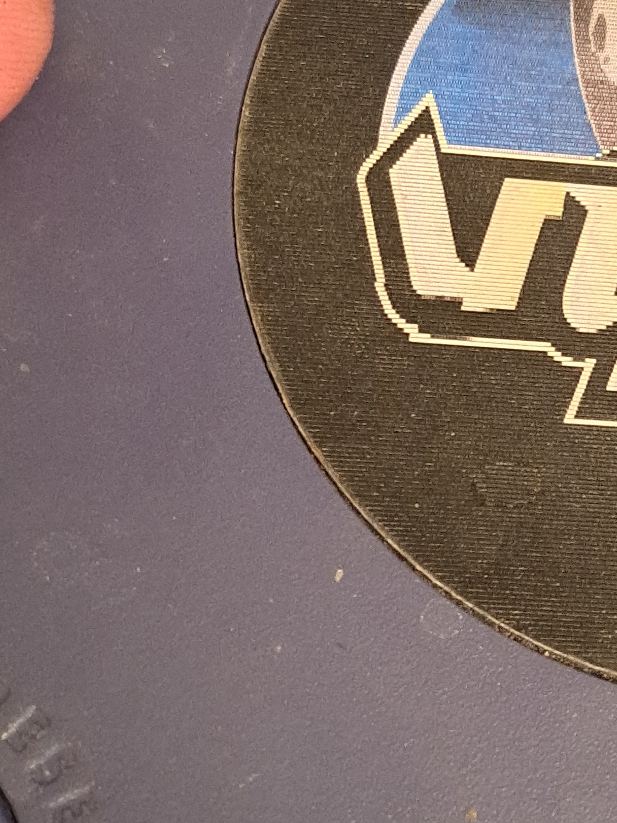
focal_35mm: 74
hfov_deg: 19.2
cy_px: 314
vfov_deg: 26.3
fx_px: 1759
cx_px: 654
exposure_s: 1/25
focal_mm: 5.23
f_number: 1.8
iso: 640
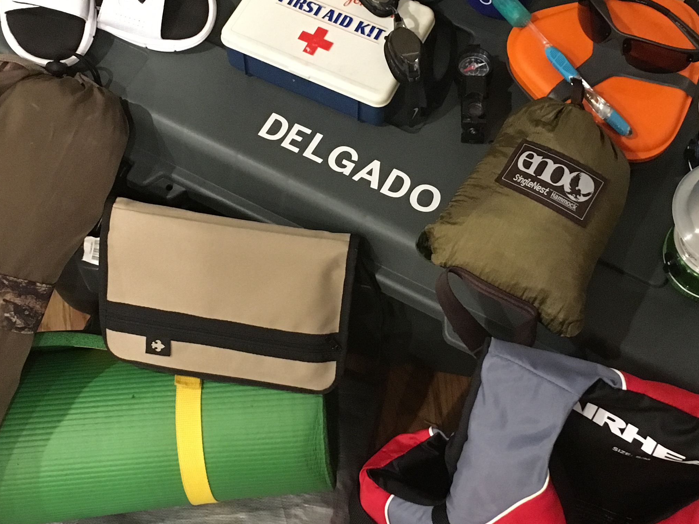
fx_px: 1171
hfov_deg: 33.2
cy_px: 185
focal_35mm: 58
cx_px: 346
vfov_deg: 25.1
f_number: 2.2
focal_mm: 4.15
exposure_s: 1/15
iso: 320
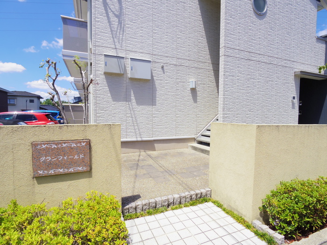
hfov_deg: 91.0
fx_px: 161
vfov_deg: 74.7
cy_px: 122
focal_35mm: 17
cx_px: 164
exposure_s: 1/800
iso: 200
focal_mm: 3.8
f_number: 4.5
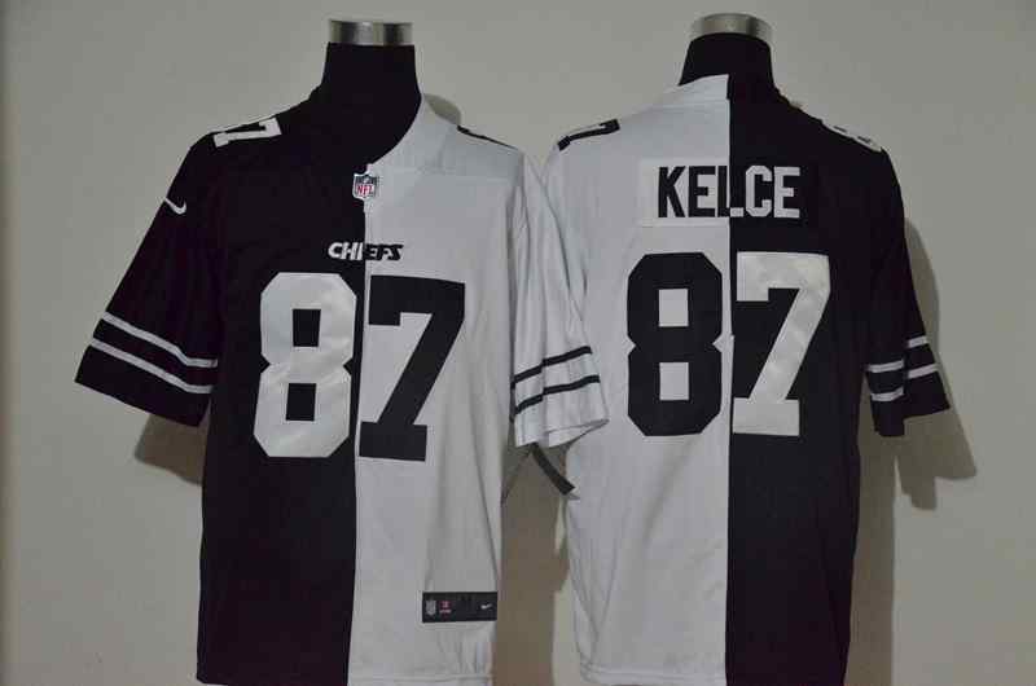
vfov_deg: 18.8
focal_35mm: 72
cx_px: 518
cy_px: 343
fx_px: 2068
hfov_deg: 28.1
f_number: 4.5
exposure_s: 1/60
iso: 4000
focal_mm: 48
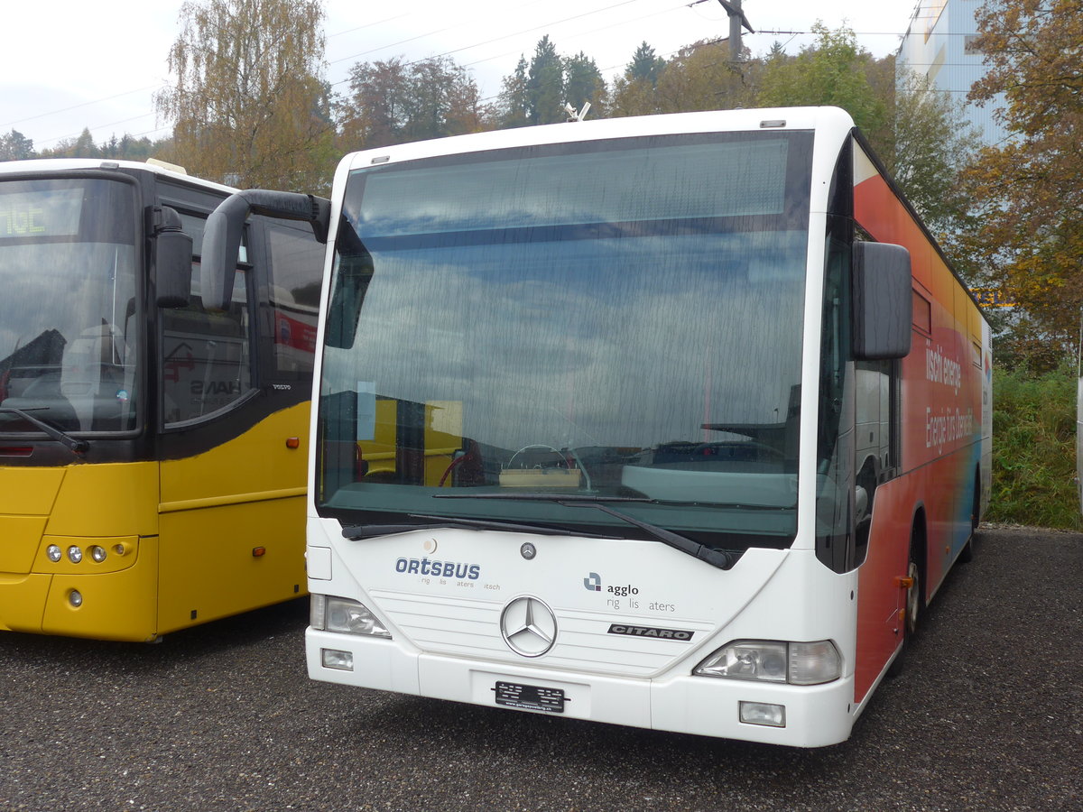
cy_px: 406
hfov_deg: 51.4
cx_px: 542
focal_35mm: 36
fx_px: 1126
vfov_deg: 39.7
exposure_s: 1/320
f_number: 2.8
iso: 80
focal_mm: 7.5
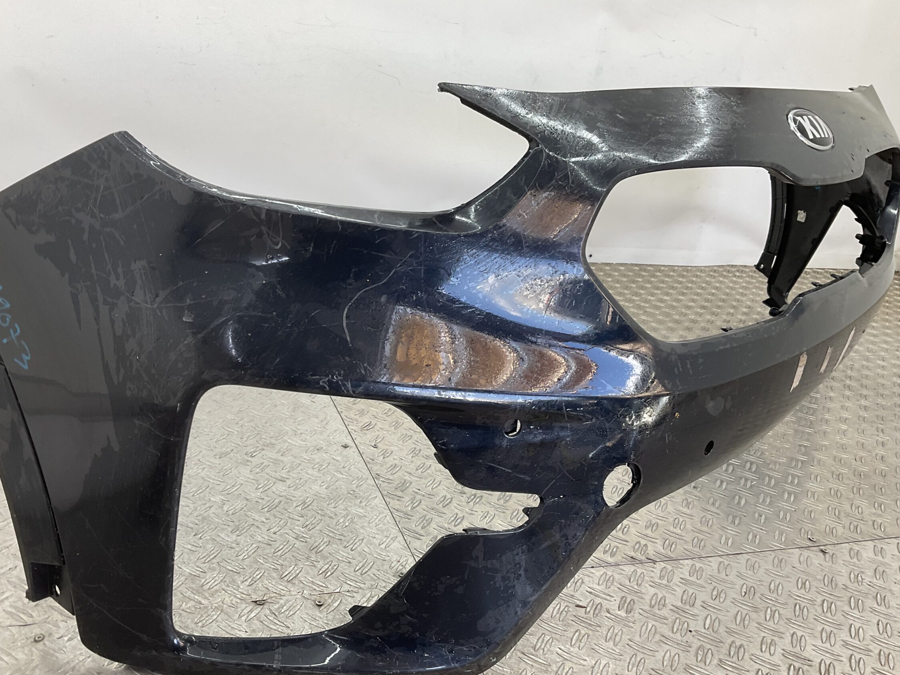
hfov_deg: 55.2
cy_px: 375
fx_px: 858
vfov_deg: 42.9
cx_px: 394
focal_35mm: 33
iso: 25
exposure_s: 1/120
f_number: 1.8
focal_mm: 3
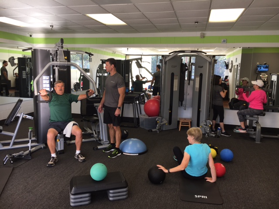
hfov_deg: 61.7
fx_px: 234
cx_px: 140
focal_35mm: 29
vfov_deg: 48.2
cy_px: 104
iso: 25
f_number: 2.2
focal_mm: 4.15
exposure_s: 1/40
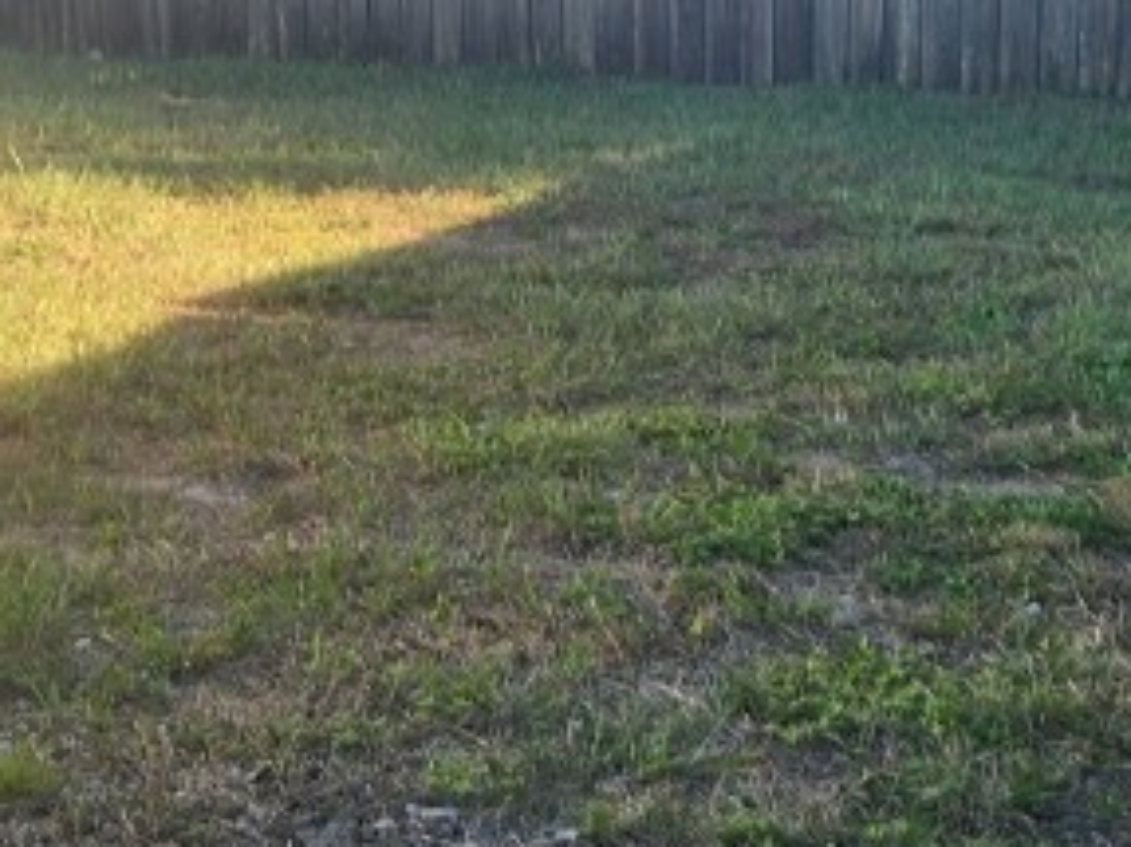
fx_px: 2678
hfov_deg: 23.8
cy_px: 441
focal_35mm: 82
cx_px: 418
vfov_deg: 18.0
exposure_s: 1/408
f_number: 1.8
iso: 20
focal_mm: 5.4
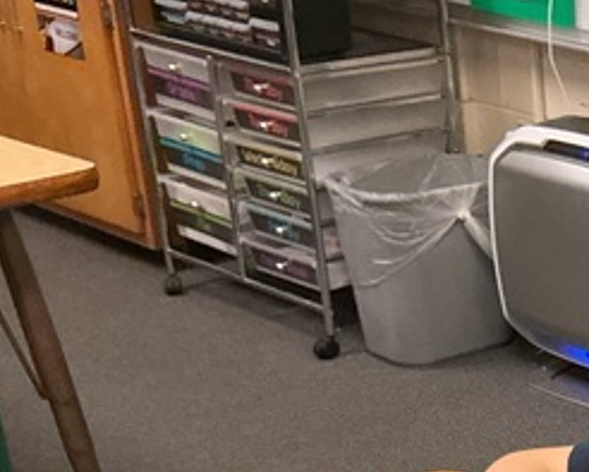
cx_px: 939
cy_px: 565
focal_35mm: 92
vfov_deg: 16.1
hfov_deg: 18.0
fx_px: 1604
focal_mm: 3
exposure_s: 1/60
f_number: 1.8
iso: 200
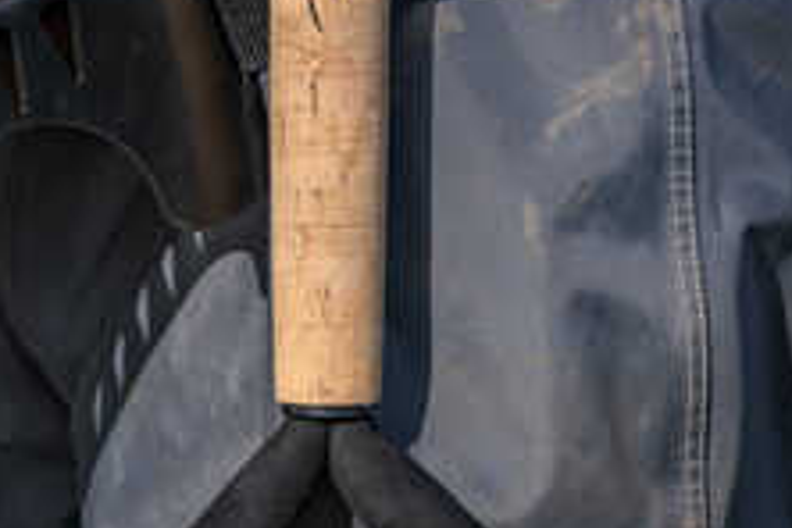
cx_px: 453
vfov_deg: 8.4
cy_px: -139
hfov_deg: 12.7
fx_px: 3564
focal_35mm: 162
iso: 100
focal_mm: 60
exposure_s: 1/320
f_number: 6.3
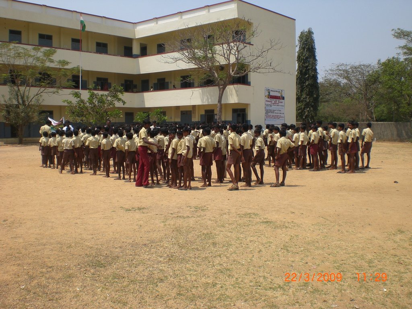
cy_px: 154
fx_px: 452
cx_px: 206
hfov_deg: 49.0
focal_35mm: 38
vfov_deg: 37.7
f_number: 4.4
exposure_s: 1/500
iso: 50
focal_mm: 6.3
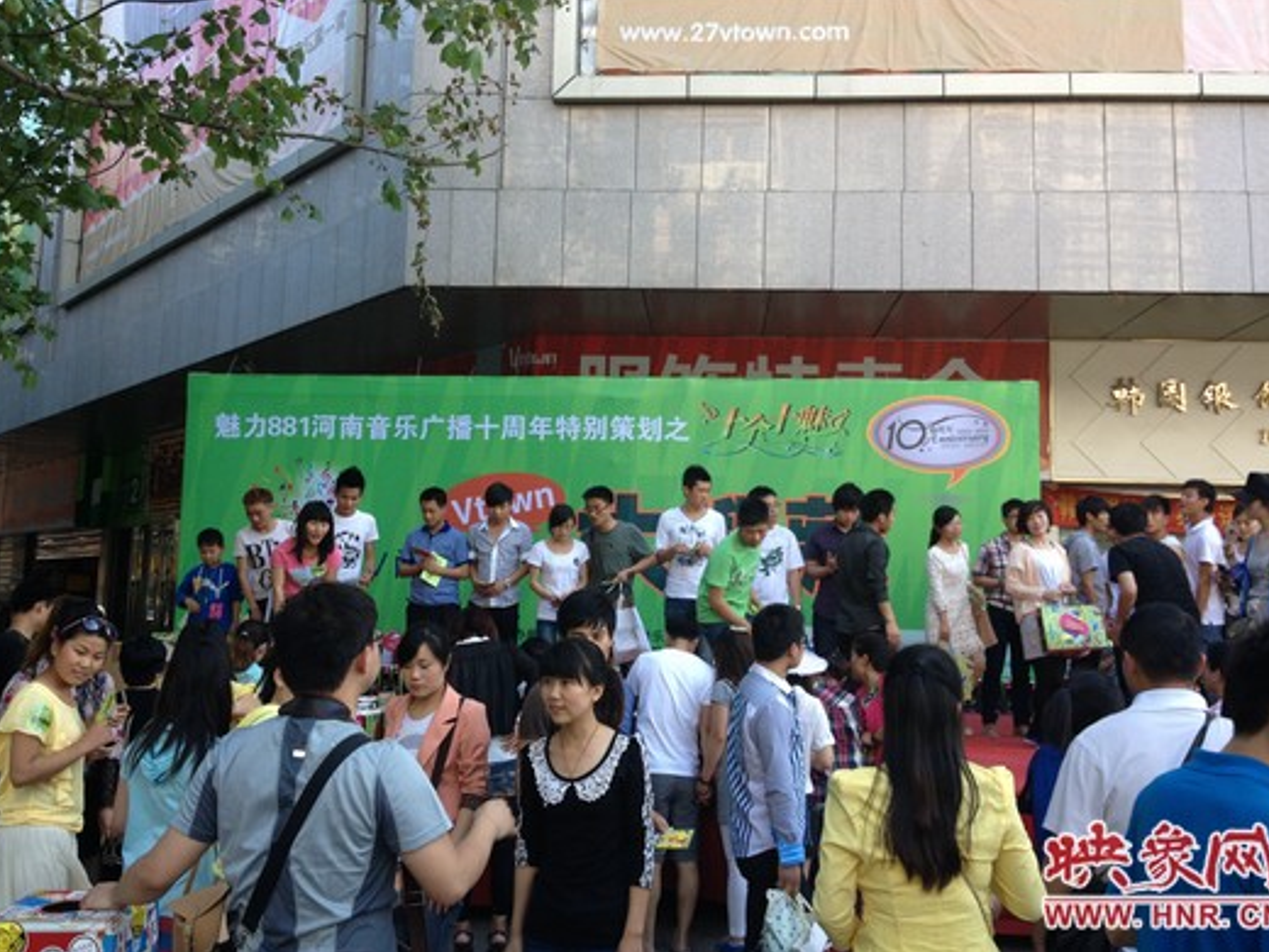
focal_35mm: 37
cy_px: 454
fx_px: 1356
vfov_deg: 38.7
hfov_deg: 50.1
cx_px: 637
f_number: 2.4
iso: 50
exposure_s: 1/159
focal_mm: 4.28
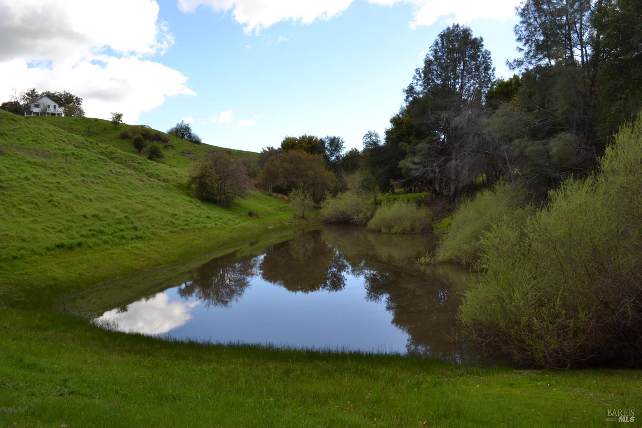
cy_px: 214
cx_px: 321
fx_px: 481
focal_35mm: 27
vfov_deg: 47.9
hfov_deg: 67.4
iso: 100
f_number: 6.3
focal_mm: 18
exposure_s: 1/200
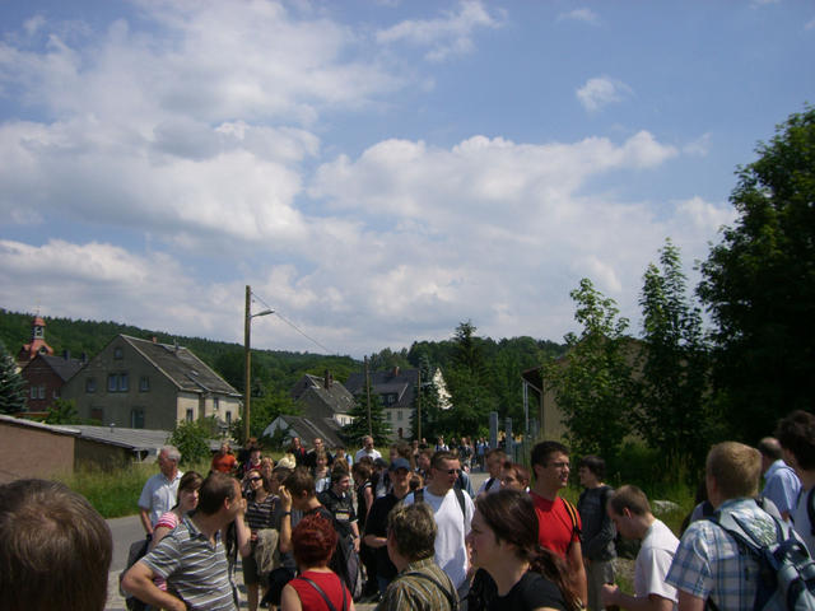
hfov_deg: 49.0
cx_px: 408
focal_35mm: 38
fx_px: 895
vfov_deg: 37.7
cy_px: 306
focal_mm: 6.2
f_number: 4.3
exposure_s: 1/1250
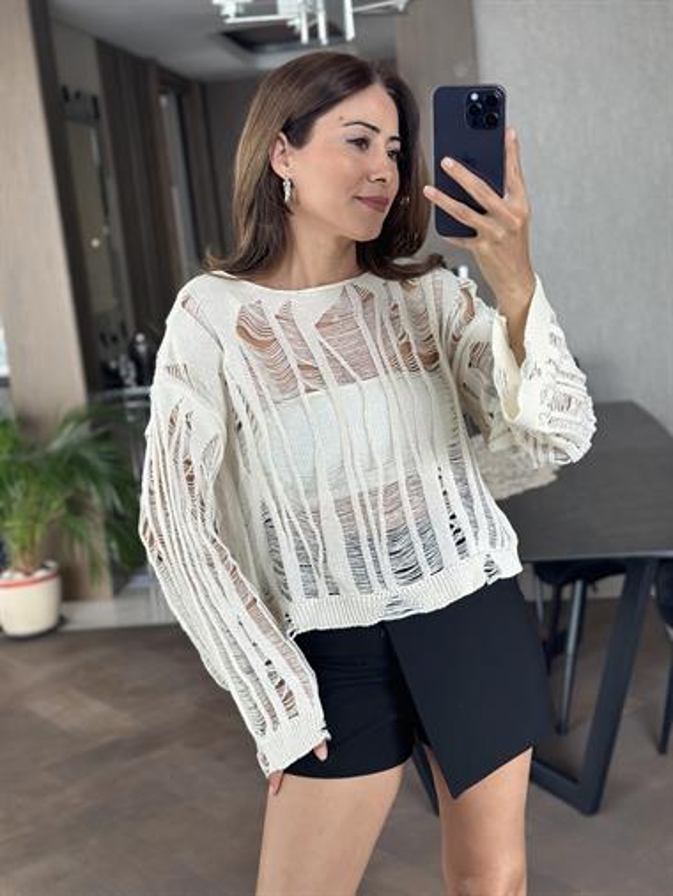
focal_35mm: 48
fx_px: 1243
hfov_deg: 30.3
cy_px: 448
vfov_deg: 39.6
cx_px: 336
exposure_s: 1/60
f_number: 1.78
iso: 125
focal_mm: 6.86
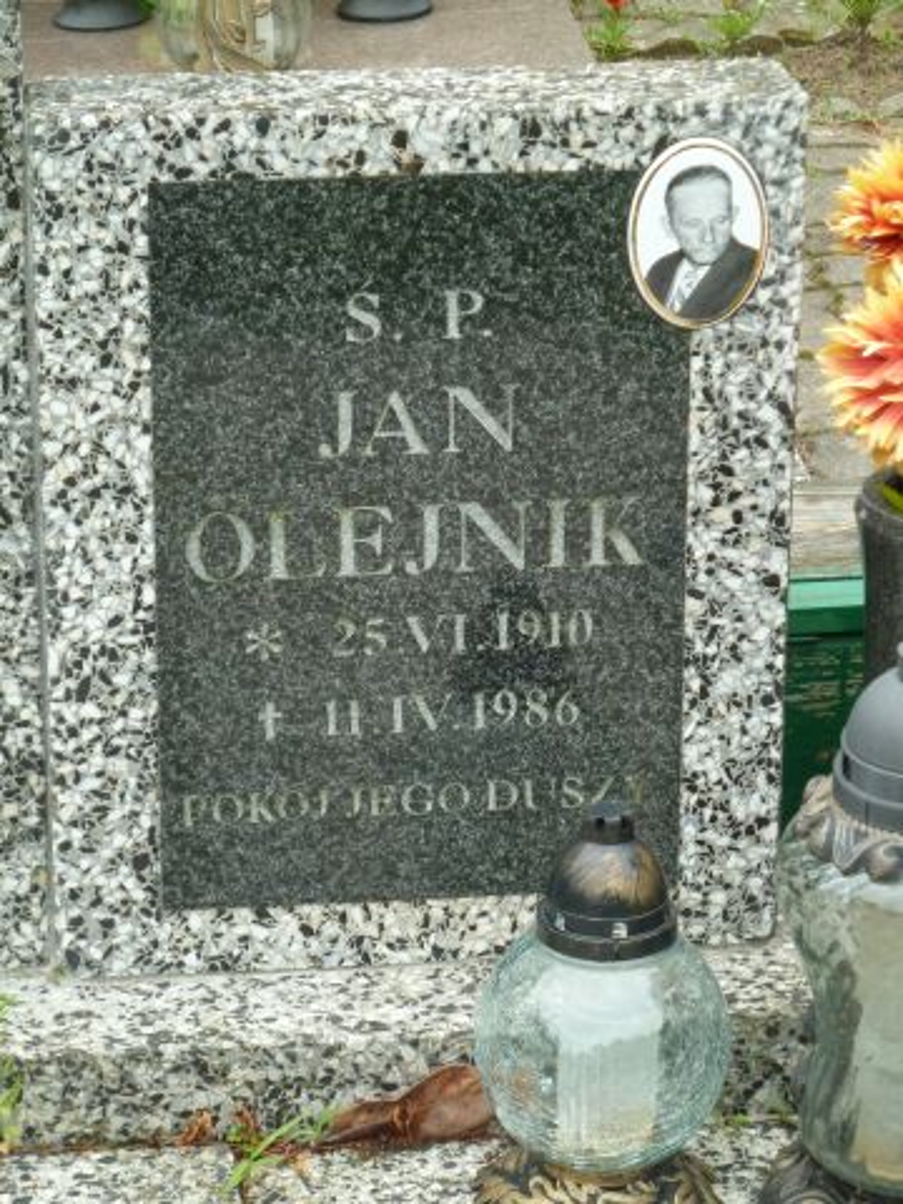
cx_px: 452
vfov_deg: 15.4
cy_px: 602
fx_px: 4452
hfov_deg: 11.6
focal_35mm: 128
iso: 160
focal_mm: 21
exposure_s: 1/100
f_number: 4.4
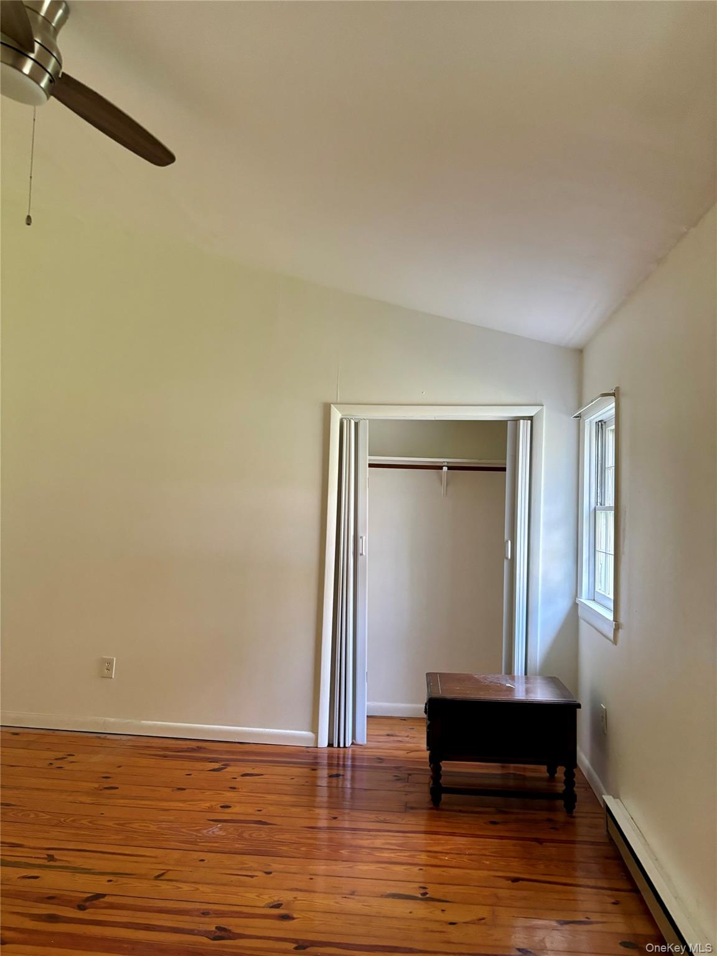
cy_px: 478
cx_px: 358
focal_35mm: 26
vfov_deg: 67.3
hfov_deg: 53.1
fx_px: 718
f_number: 1.6
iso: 250
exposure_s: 1/60
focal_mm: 5.96
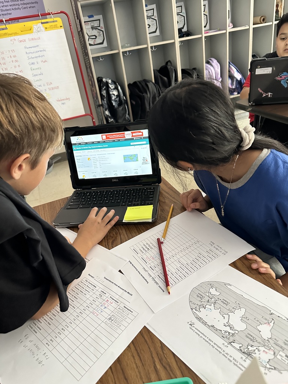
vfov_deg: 71.6
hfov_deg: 56.8
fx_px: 266
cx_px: 144
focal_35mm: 24
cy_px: 192
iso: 800
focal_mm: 6.86
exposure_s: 1/46
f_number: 1.78
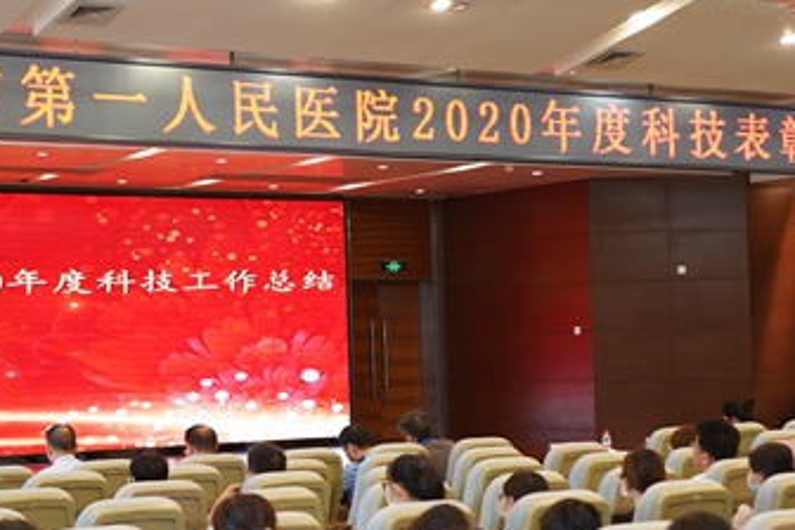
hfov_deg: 26.7
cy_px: 317
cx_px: 211
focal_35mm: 75
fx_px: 1656
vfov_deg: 18.2
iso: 250
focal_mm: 35
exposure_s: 1/40
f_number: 2.8
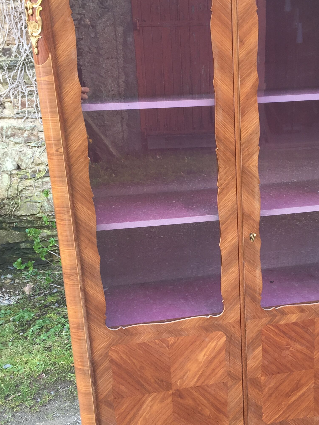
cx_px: 222
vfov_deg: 40.3
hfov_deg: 30.6
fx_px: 578
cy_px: 252
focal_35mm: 47
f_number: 2.2
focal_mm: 4.15
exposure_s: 1/50
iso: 32
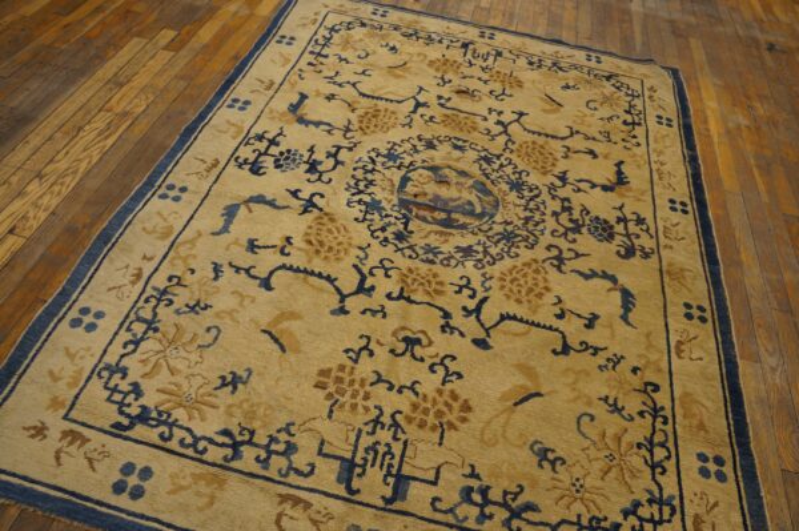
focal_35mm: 27
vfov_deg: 47.9
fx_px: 599
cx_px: 400
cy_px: 266
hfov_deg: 67.4
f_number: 4
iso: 400
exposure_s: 1/60
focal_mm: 18
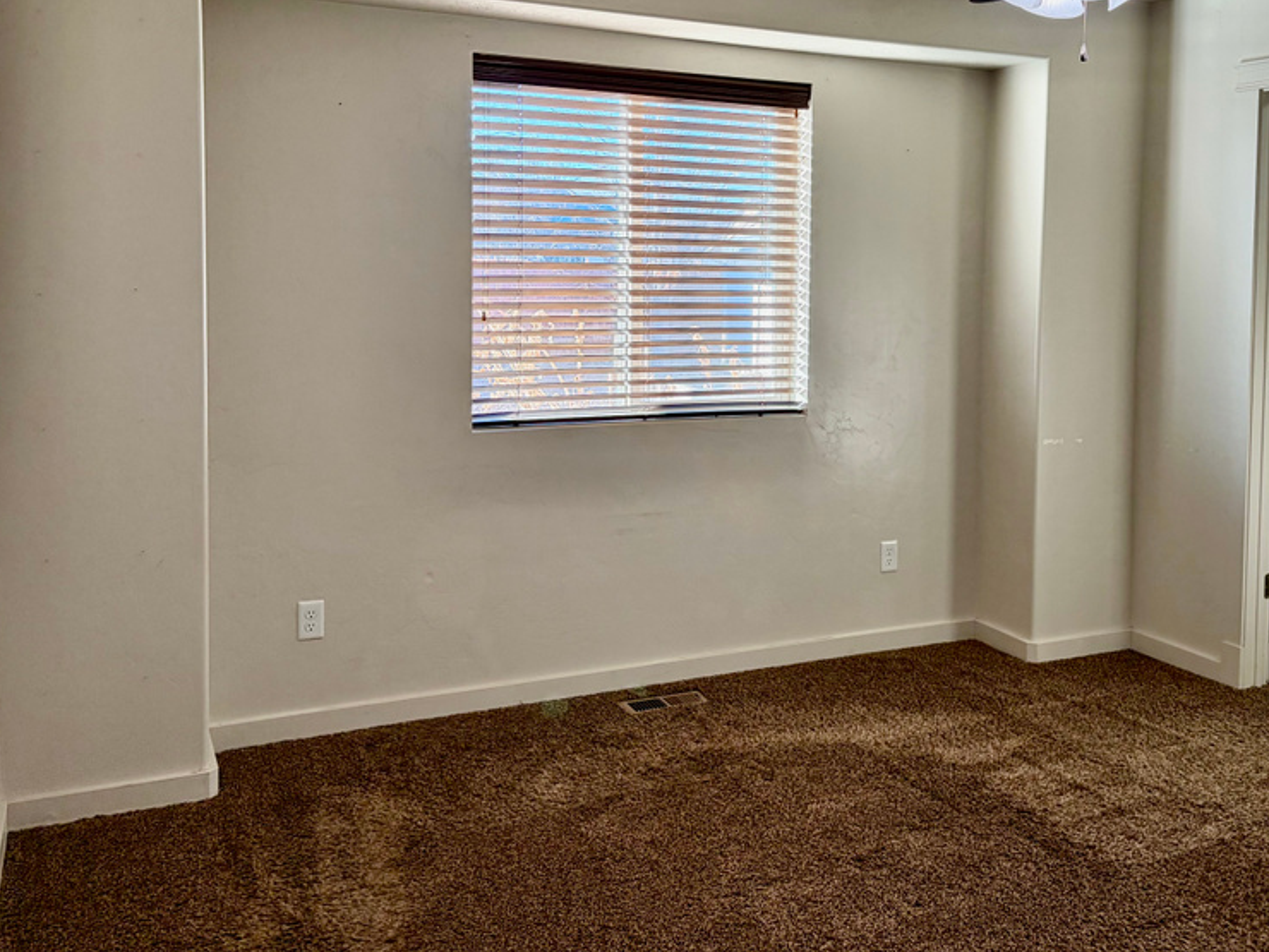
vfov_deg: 39.3
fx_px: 1320
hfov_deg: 50.6
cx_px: 825
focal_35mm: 36
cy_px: 328
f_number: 1.6
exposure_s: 1/179
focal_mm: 5.96
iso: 125
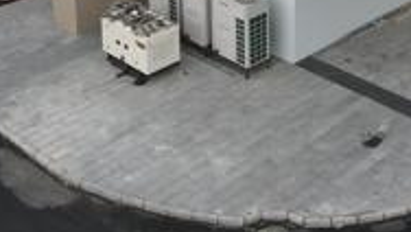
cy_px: -179
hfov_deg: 27.3
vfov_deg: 14.2
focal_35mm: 76
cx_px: 332
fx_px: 829
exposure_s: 1/400
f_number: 2.8
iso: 100
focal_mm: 4.5
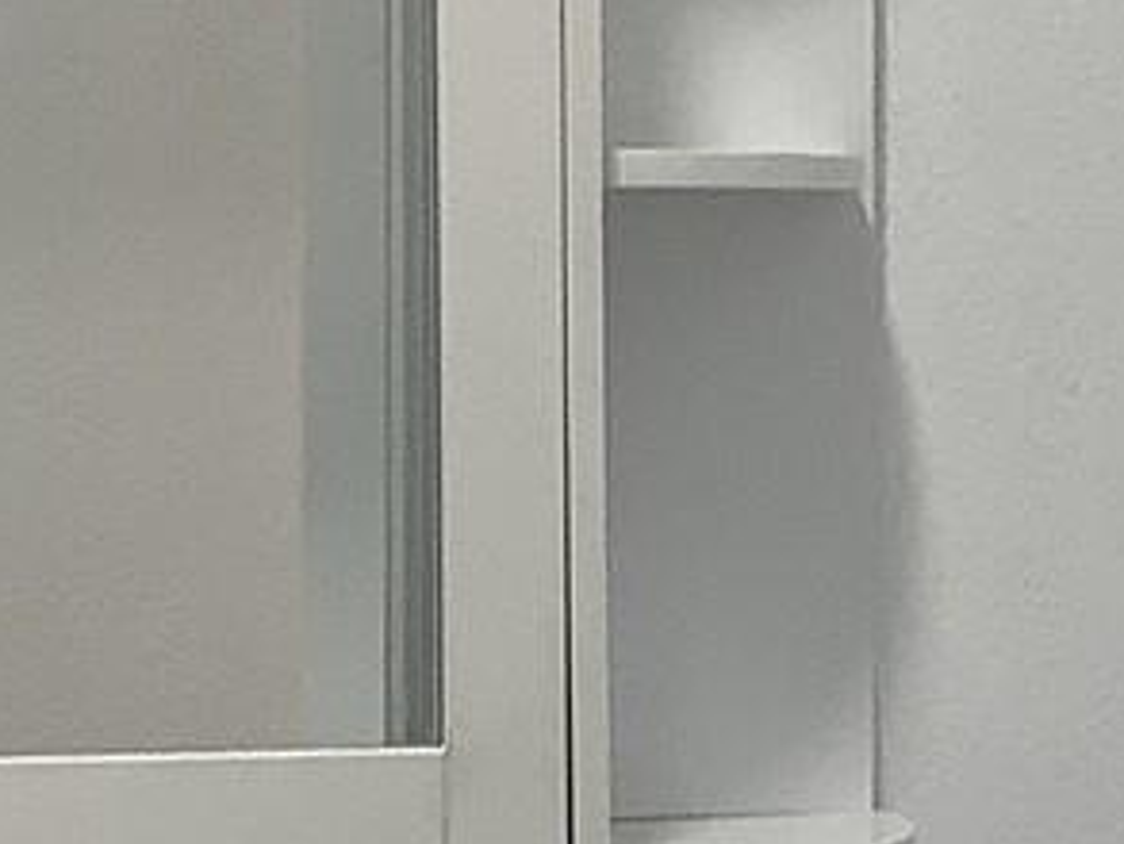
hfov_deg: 11.6
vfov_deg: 8.7
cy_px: 971
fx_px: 5490
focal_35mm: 169
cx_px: 963
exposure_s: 1/60
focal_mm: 3.3
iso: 50
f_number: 2.4
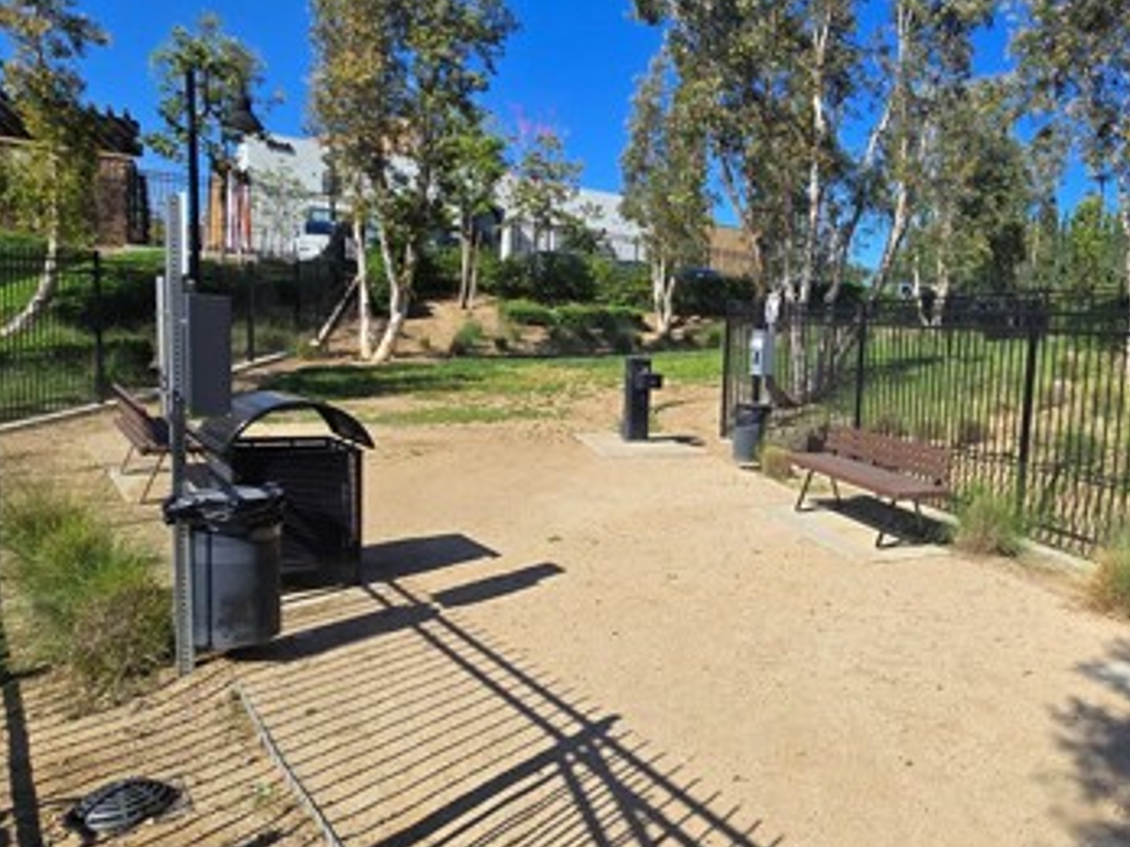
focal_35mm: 24
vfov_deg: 56.8
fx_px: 783
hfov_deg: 66.4
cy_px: 443
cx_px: 869
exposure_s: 1/2198
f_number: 2.2
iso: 50
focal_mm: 2.2
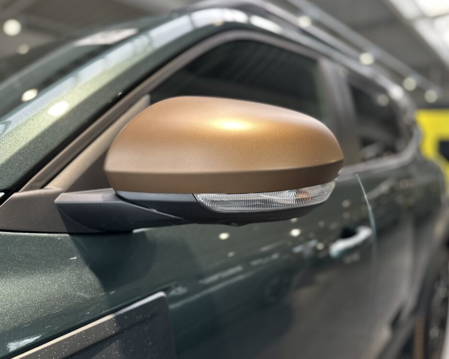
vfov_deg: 54.9
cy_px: 174
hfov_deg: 66.0
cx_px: 220
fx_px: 345
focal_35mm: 26
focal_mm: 6.86
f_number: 1.78
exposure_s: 1/121
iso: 160
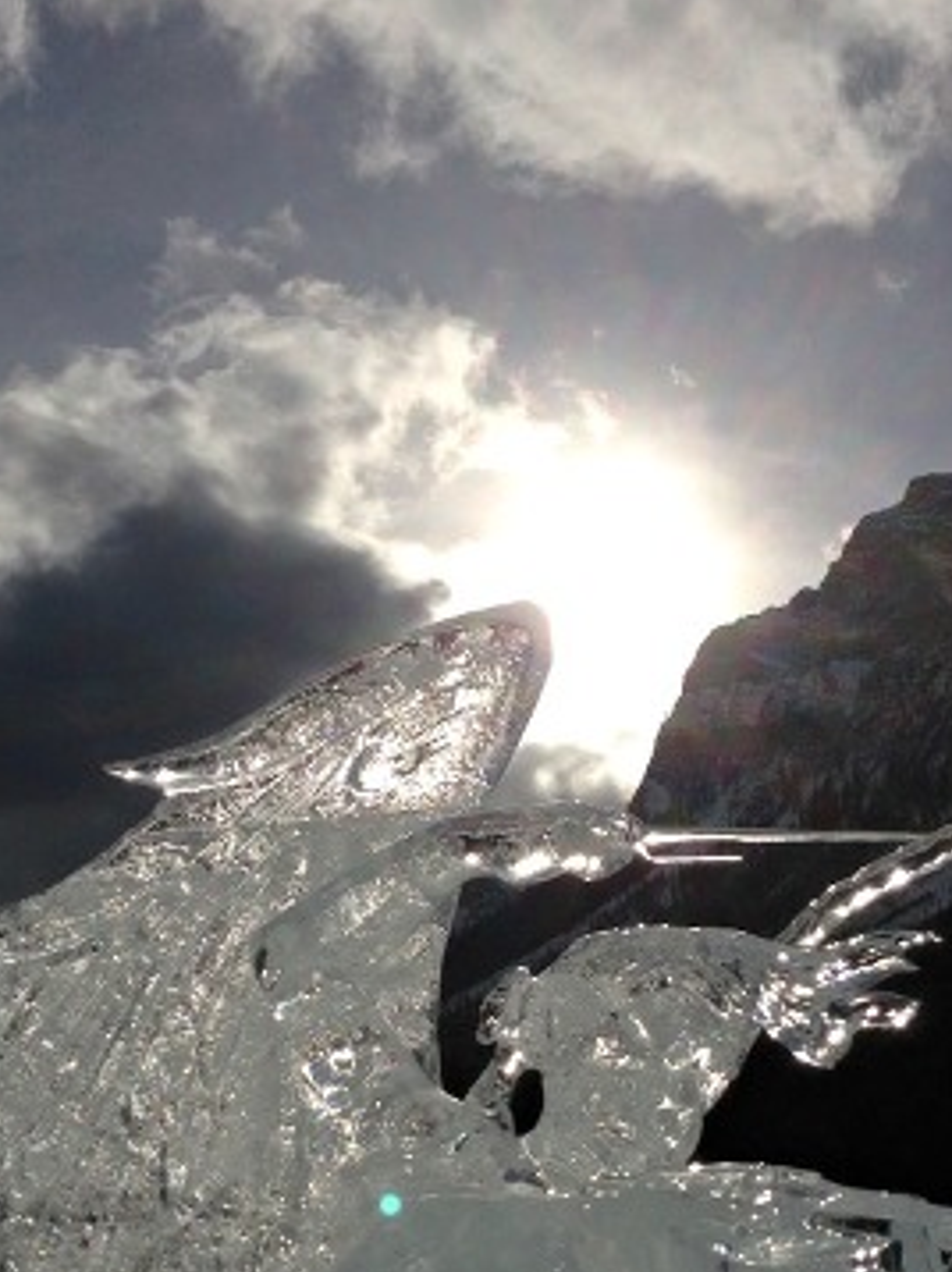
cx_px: 480
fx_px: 2166
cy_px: 956
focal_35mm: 59
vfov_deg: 32.1
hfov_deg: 24.8
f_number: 2.4
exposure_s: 1/13699
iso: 50
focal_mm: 4.13
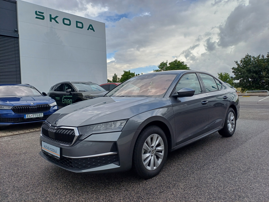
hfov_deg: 69.4
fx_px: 194
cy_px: 101
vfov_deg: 54.9
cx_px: 134
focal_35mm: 25
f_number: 1.8
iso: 50
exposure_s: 1/1024
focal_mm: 4.65
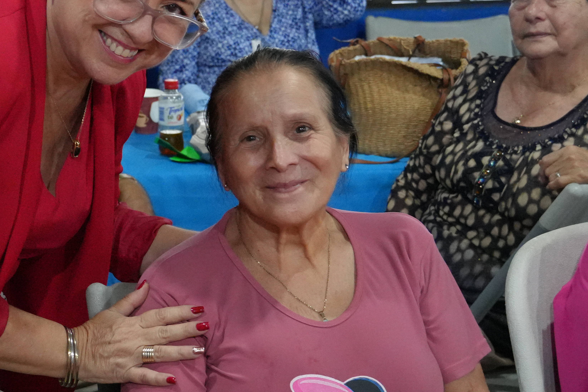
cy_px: 229
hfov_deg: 24.4
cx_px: 119
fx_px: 1338
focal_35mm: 82
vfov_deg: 16.7
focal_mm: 29
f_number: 4.5
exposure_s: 1/100
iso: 6400
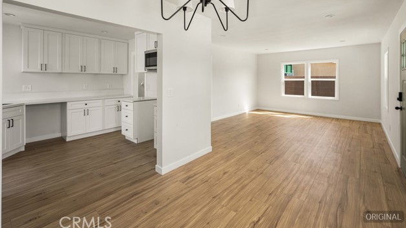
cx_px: 207
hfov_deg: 103.0
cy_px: 94
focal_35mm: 15
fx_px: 161
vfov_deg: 69.9
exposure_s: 1/20
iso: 100
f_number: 8
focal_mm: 14
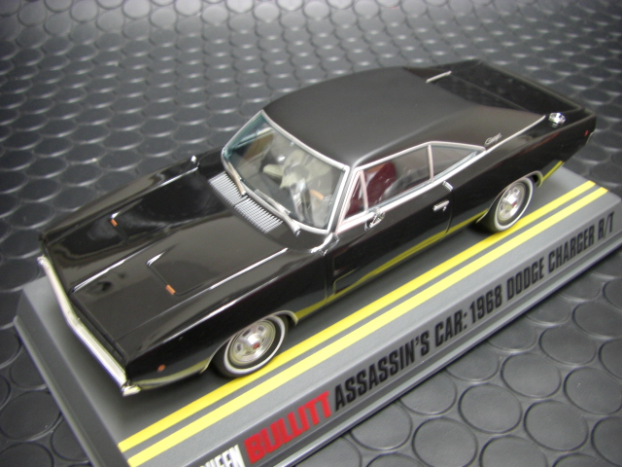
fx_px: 683
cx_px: 311
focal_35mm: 38
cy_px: 234
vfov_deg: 37.7
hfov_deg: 49.0
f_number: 3.4
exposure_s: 1/8
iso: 200
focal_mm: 6.3
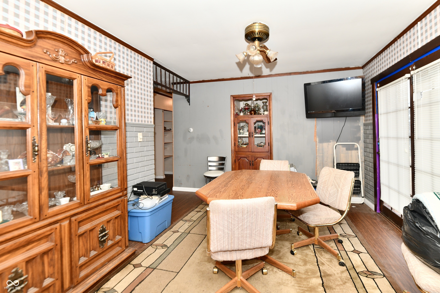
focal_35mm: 16
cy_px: 146
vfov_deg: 73.7
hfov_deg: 96.7
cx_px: 220
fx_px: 196
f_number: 6.3
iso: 640
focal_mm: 16
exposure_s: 1/60
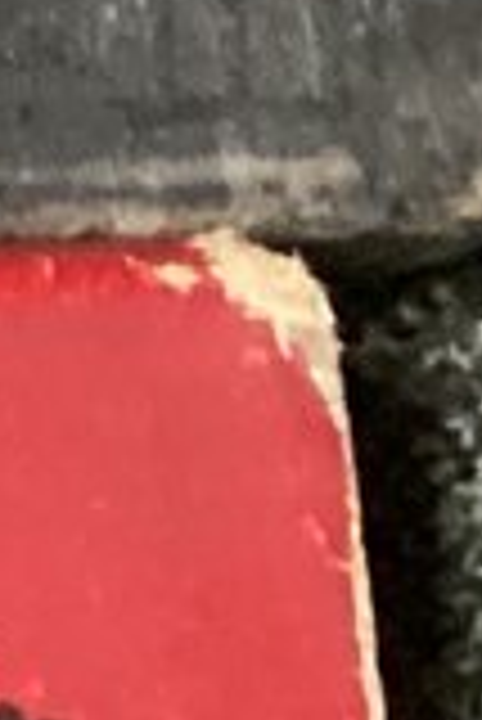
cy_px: 758
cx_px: -2741
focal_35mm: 304
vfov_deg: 6.7
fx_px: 6092
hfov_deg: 3.7
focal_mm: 3.3
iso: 400
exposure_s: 1/40
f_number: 2.4
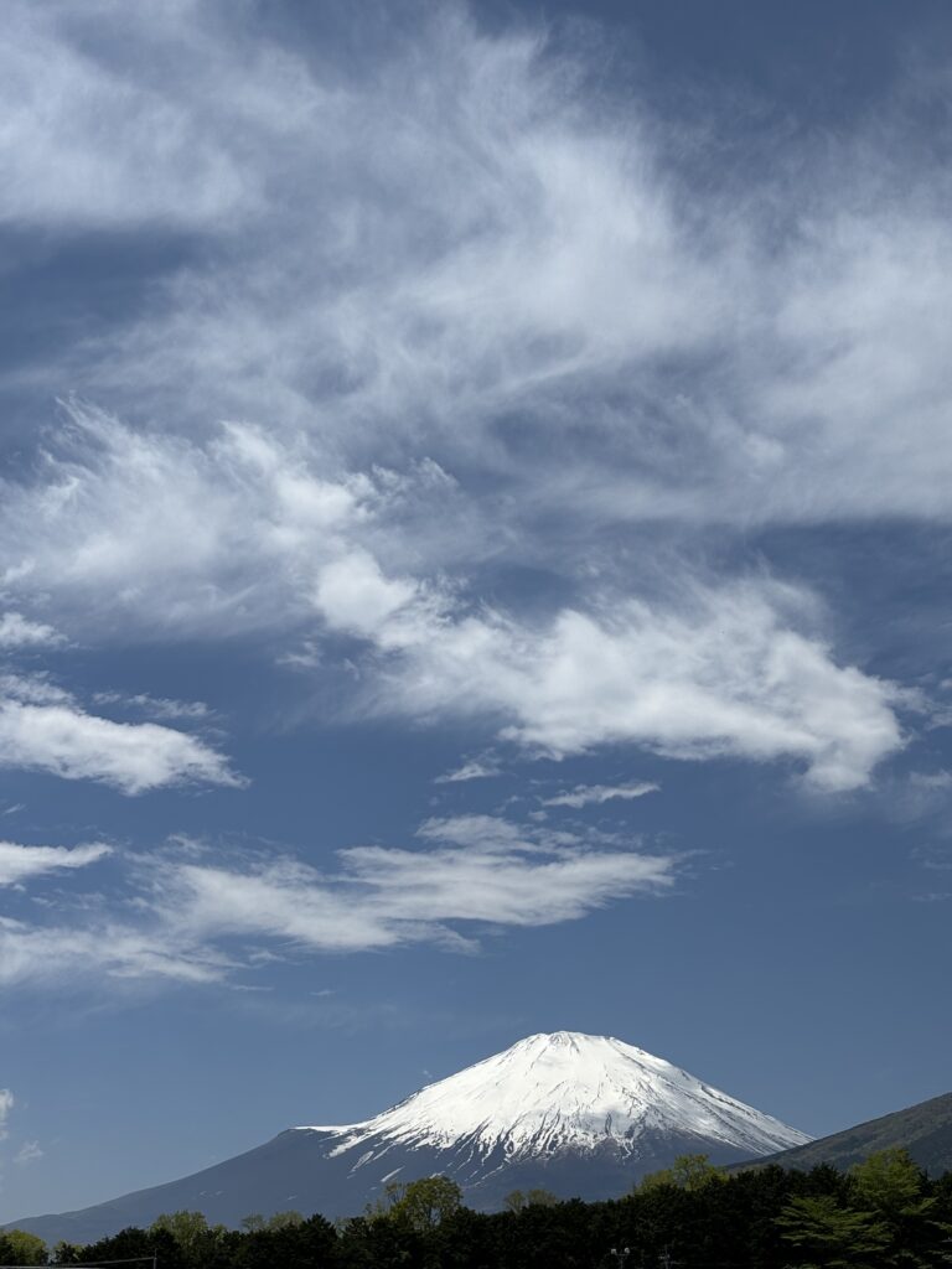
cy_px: 634
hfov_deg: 28.0
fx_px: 1907
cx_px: 476
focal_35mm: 52
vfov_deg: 36.8
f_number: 1.6
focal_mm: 5.96
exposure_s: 1/7692
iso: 32
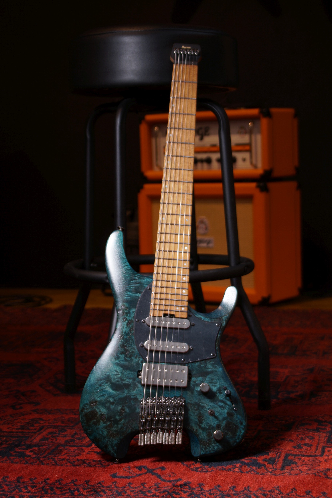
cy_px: 249
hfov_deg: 20.2
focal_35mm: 68
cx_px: 166
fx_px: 934
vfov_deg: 29.9
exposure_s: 1/20
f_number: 5
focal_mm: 45
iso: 100
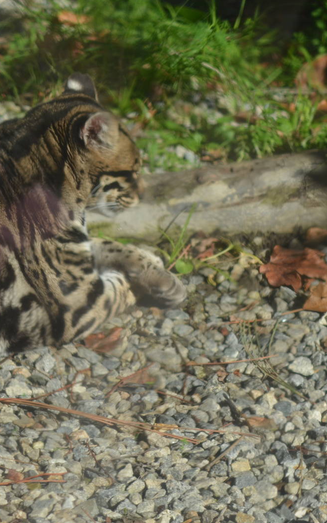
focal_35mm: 190
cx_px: 17
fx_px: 2708
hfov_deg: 6.9
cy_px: 261
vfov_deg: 11.0
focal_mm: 82
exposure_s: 1/640
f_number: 6.3
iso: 200
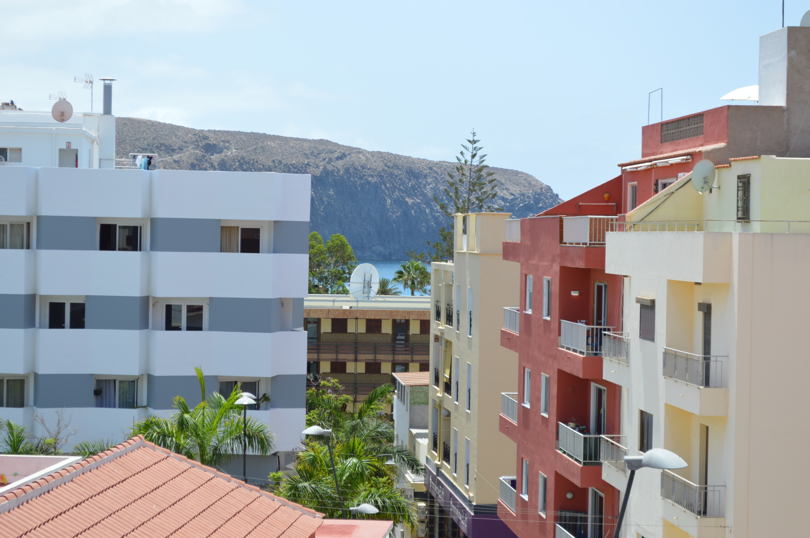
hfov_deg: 24.6
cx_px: 405
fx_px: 1854
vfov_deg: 16.5
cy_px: 269
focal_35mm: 82
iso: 100
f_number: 8
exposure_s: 1/250
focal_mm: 55
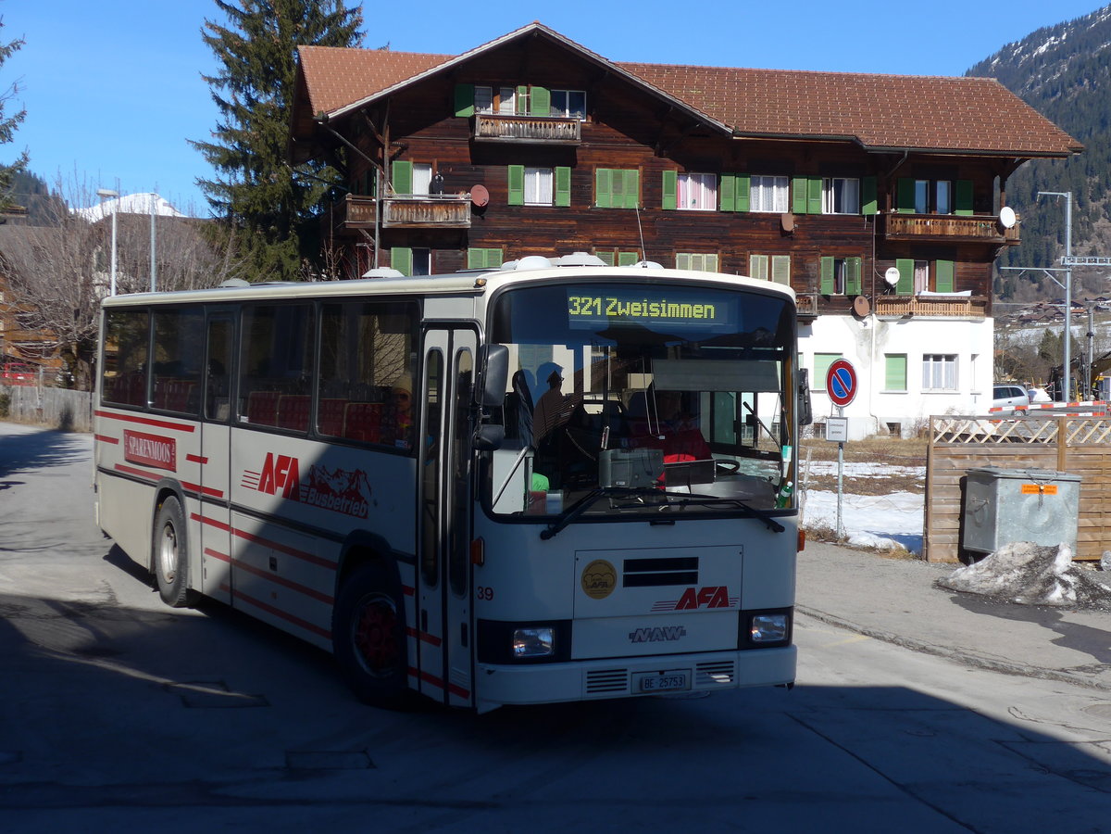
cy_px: 417
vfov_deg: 24.8
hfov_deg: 32.7
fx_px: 1894
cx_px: 556
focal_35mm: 59
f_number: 3.5
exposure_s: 1/1300
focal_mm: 12
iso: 80
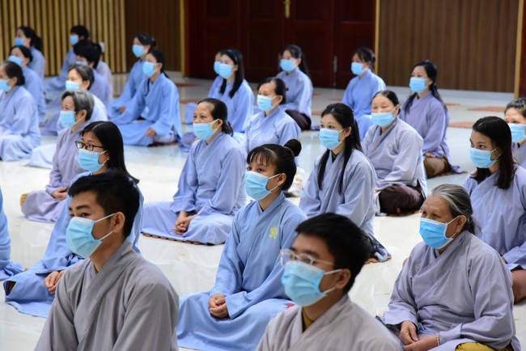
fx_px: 1754
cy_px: 176
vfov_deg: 11.4
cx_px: 263
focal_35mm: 120
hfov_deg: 17.1
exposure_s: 1/80
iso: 2500
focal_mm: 120
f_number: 5.6
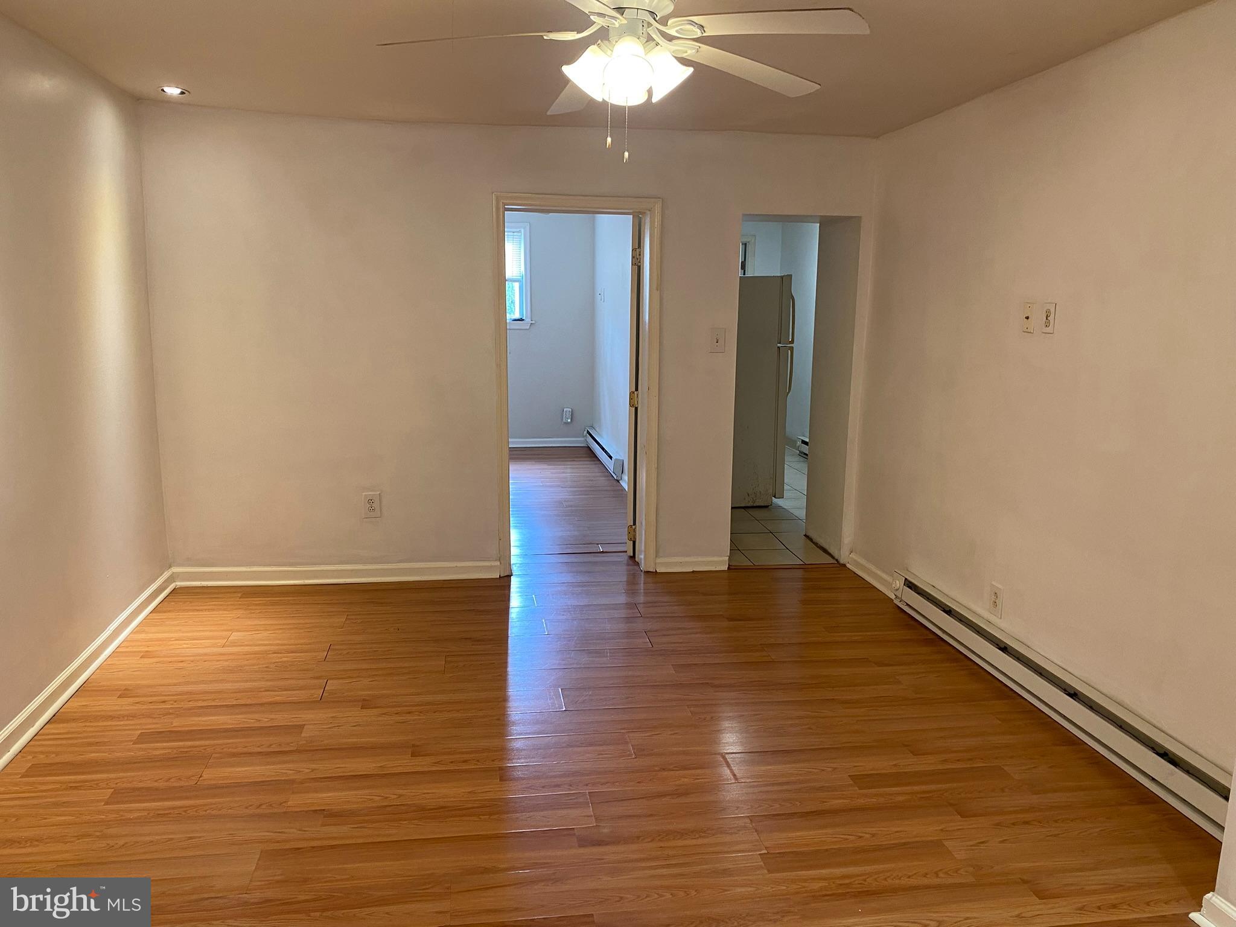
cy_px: 464
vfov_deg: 53.1
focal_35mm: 26
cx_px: 618
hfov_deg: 67.3
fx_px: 928
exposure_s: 1/60
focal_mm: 4.25
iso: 100
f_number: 1.8
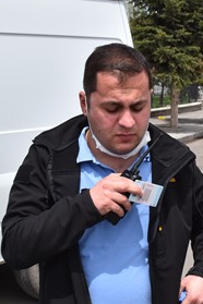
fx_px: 592
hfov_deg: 19.4
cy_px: 152
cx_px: 121
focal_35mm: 70
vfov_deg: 28.8
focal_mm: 20
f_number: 8
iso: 160
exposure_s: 1/500
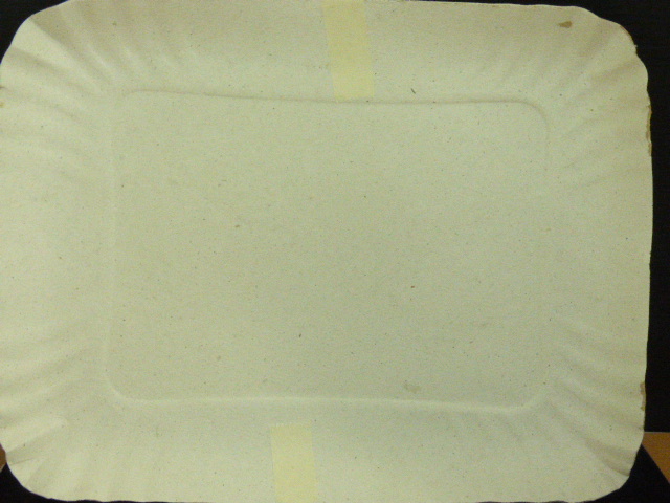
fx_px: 1123
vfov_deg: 25.2
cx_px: 335
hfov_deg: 33.2
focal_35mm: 58
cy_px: 252
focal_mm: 10.34
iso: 1600
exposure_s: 1/10
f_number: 8
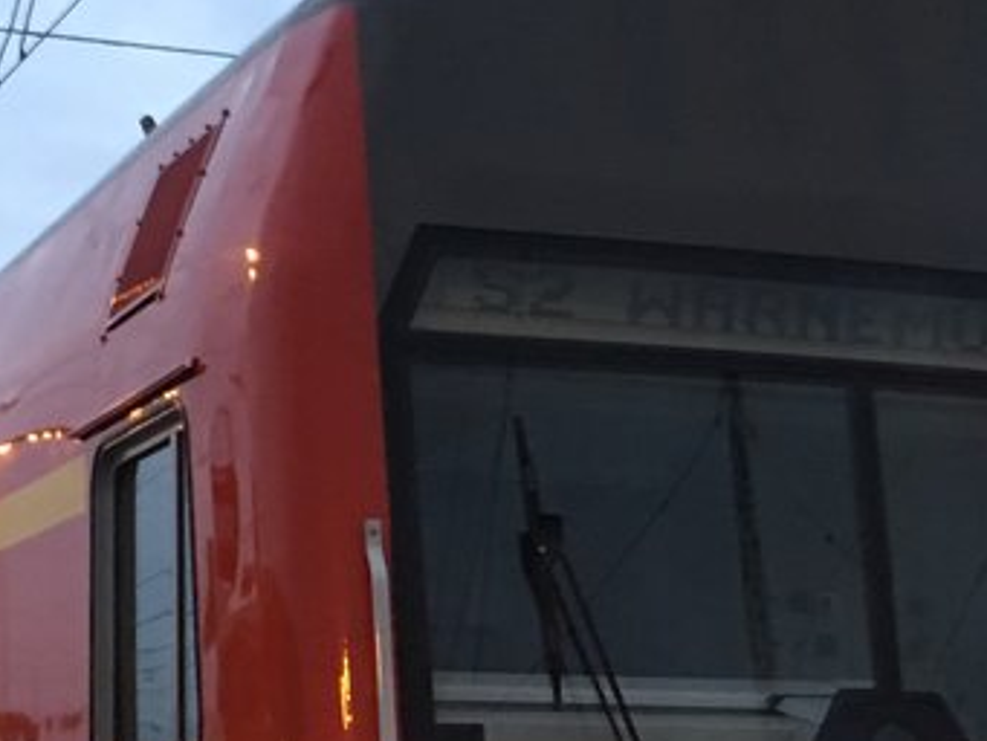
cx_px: 784
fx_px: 2909
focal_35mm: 102
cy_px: 741
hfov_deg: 19.1
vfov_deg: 14.3
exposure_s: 1/33
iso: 160
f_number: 2.2
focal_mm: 4.15
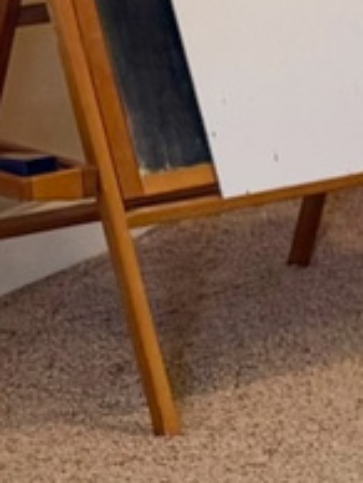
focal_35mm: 190
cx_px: 1895
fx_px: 2651
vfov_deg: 10.1
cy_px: -237
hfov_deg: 5.5
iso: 125
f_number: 1.78
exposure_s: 1/60
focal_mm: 6.76
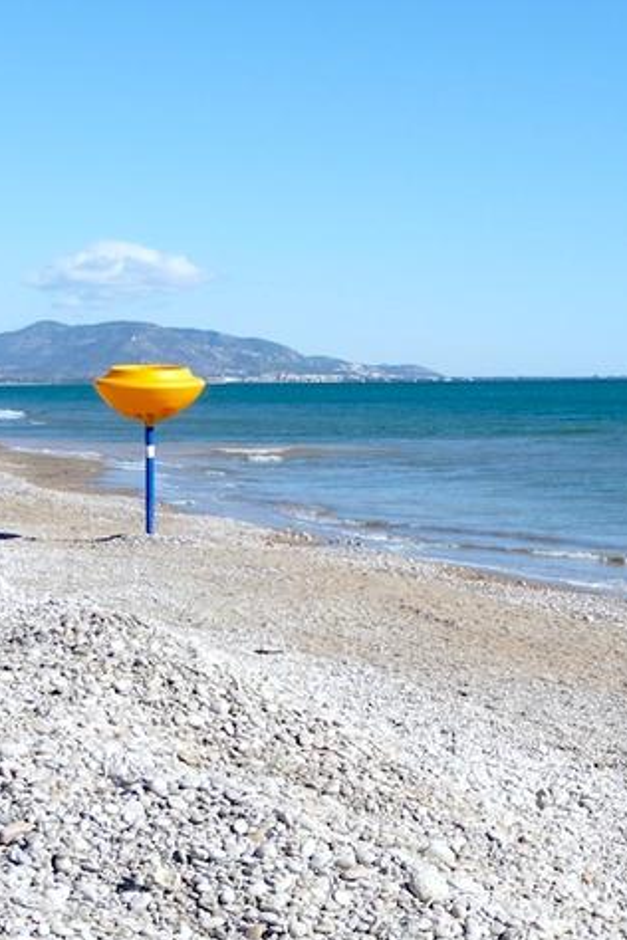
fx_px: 2456
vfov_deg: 21.7
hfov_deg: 14.5
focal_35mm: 94
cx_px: 464
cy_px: 472
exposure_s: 1/640
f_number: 4.5
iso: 100
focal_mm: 11.3
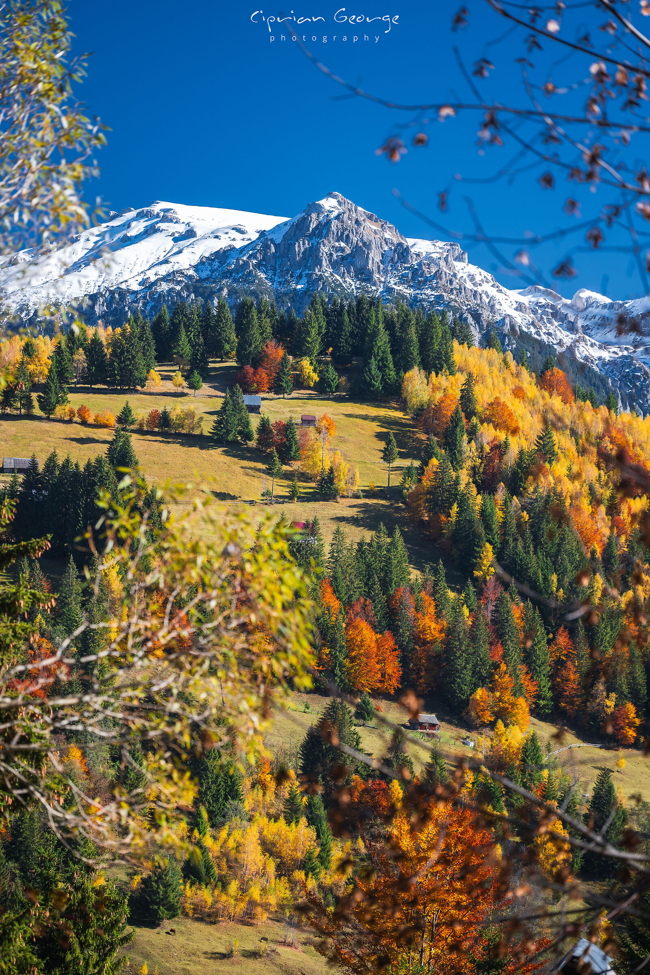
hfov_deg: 11.4
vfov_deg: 17.1
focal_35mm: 120
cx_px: 325
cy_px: 488
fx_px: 3250
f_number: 4
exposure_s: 1/200
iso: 100
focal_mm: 120
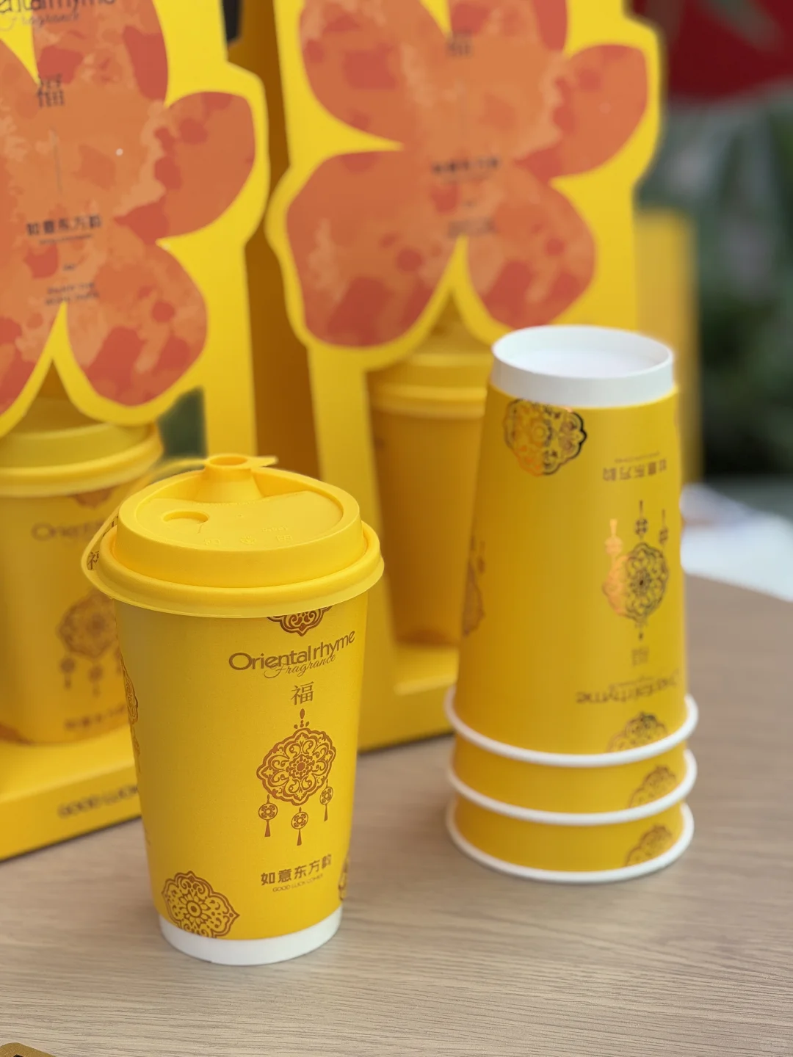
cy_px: 528
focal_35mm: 77
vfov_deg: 25.3
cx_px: 396
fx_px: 2352
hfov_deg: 19.1
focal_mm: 9
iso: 25
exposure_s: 1/127
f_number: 2.8
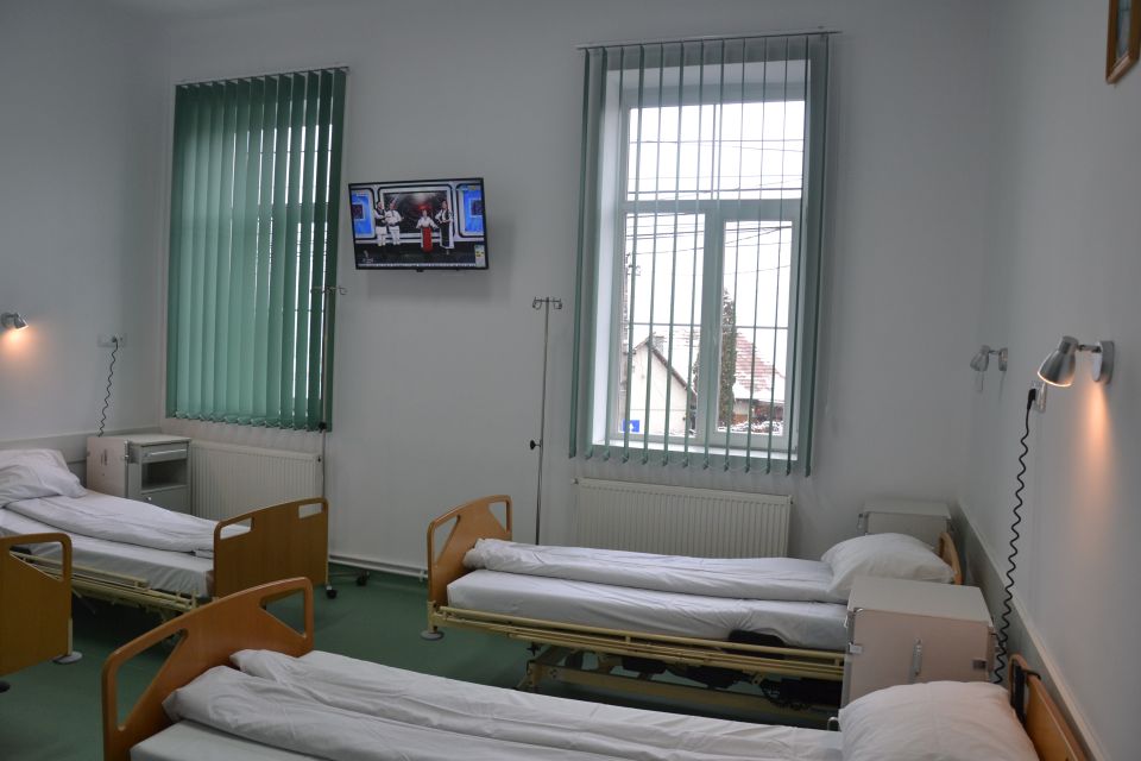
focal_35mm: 27
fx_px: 856
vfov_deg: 47.9
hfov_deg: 67.4
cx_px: 570
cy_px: 380
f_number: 5.6
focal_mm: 18
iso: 400
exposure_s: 1/100
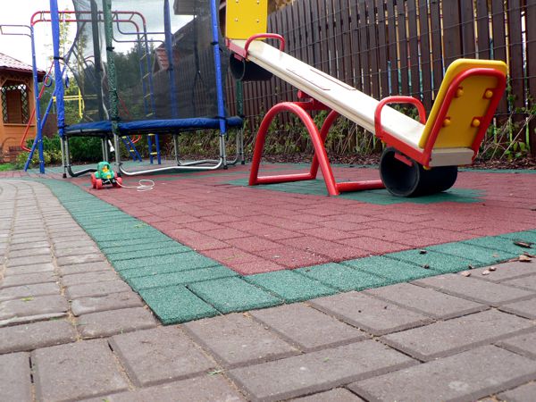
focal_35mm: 36
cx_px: 268
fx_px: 557
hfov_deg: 51.4
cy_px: 201
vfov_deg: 39.7
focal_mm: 6
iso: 80
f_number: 3.6
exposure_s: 1/100
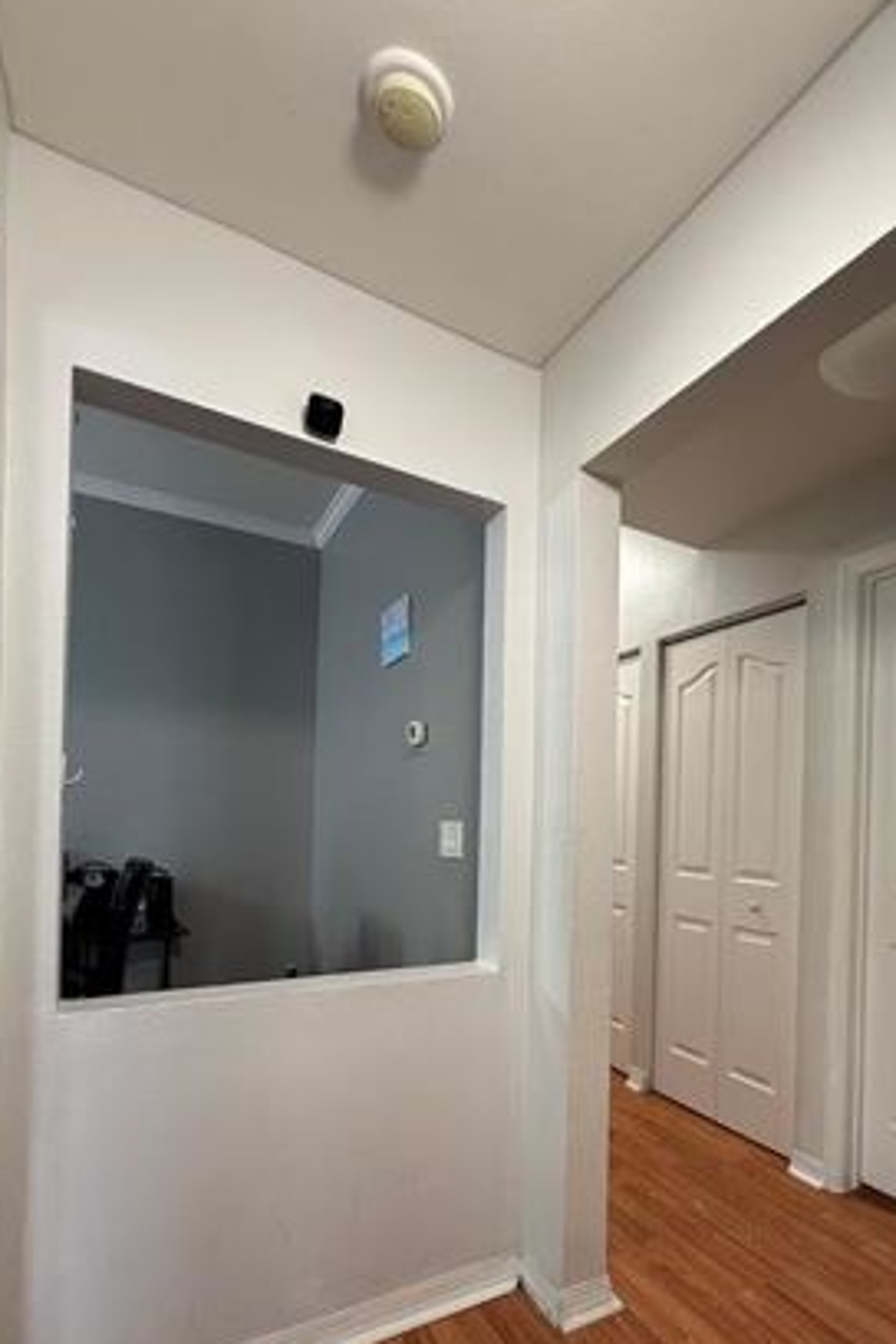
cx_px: 585
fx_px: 709
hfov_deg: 63.2
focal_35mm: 19
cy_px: 833
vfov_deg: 85.3
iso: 200
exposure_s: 1/60
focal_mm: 2.22
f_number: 2.2
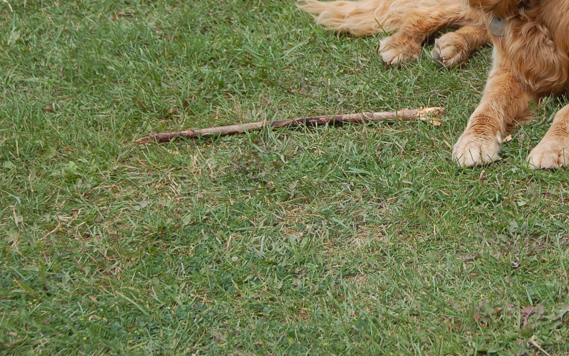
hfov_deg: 12.2
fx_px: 2636
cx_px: 506
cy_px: 11
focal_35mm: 170
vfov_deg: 7.7
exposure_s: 1/500
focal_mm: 60
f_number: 5.6
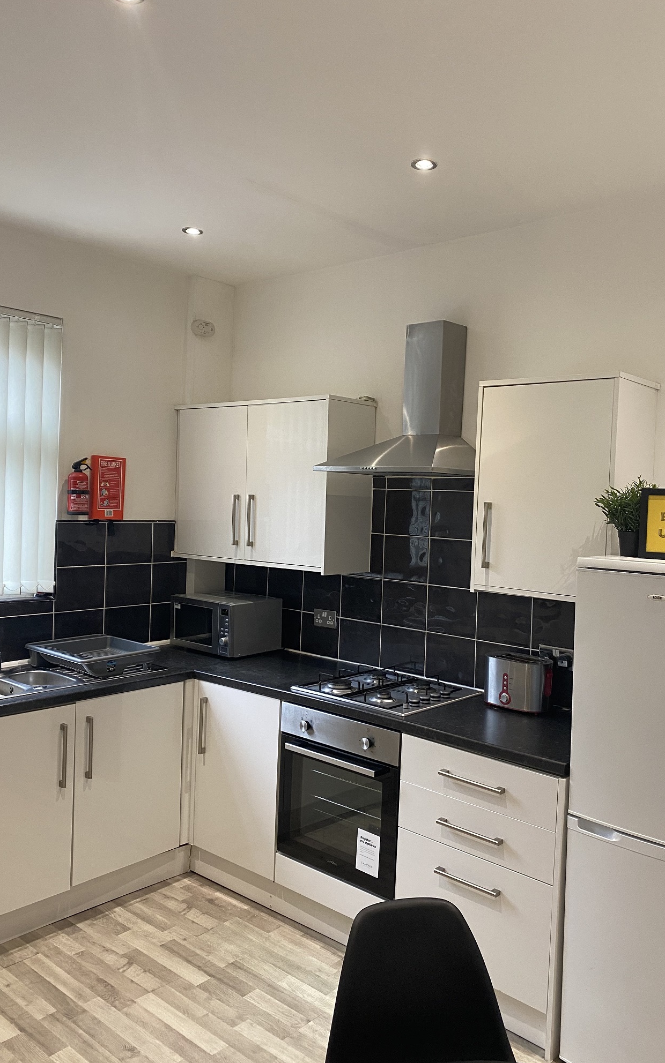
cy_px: 534
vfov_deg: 66.5
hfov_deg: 44.5
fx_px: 812
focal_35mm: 28
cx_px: 374
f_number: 1.8
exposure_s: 1/50
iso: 125
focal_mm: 4.25
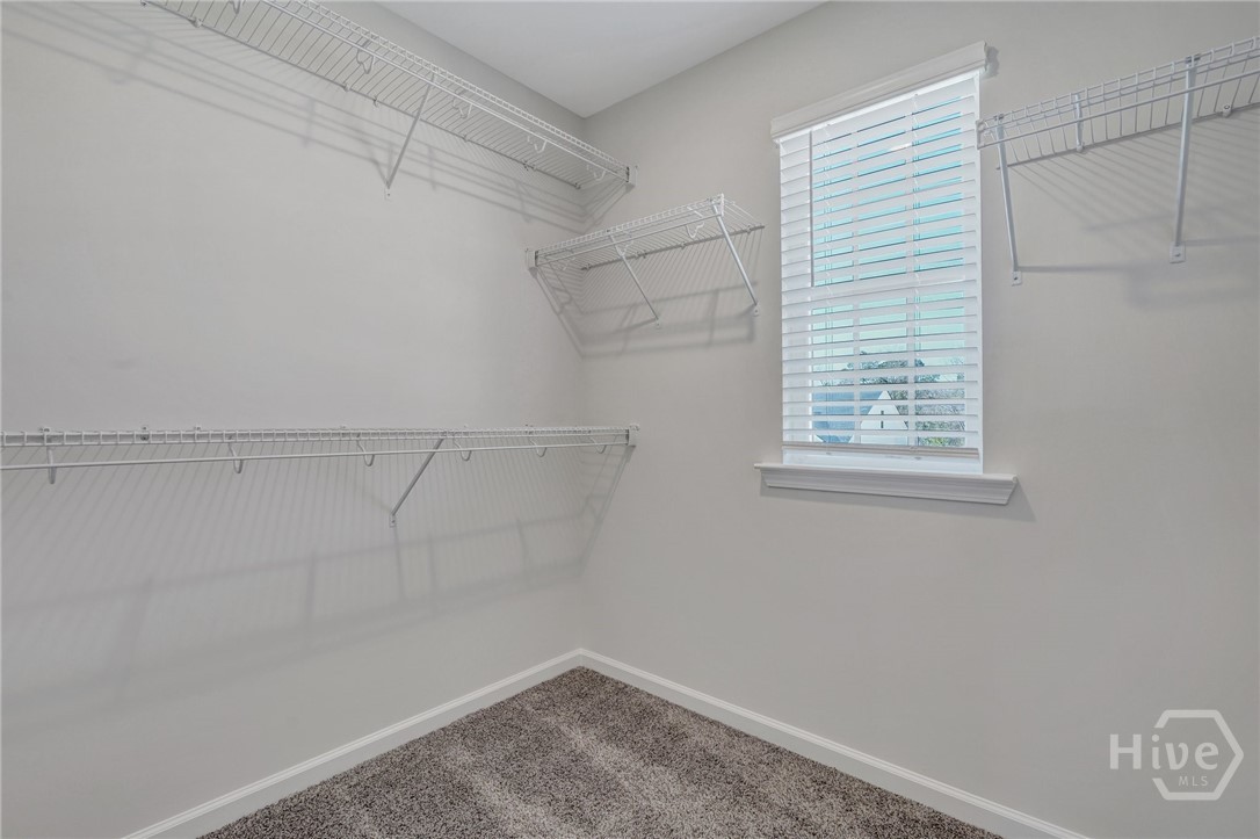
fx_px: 560
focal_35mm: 16
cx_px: 630
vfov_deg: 73.7
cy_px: 420
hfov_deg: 96.8
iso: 100
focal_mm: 16
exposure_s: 1/5
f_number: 10
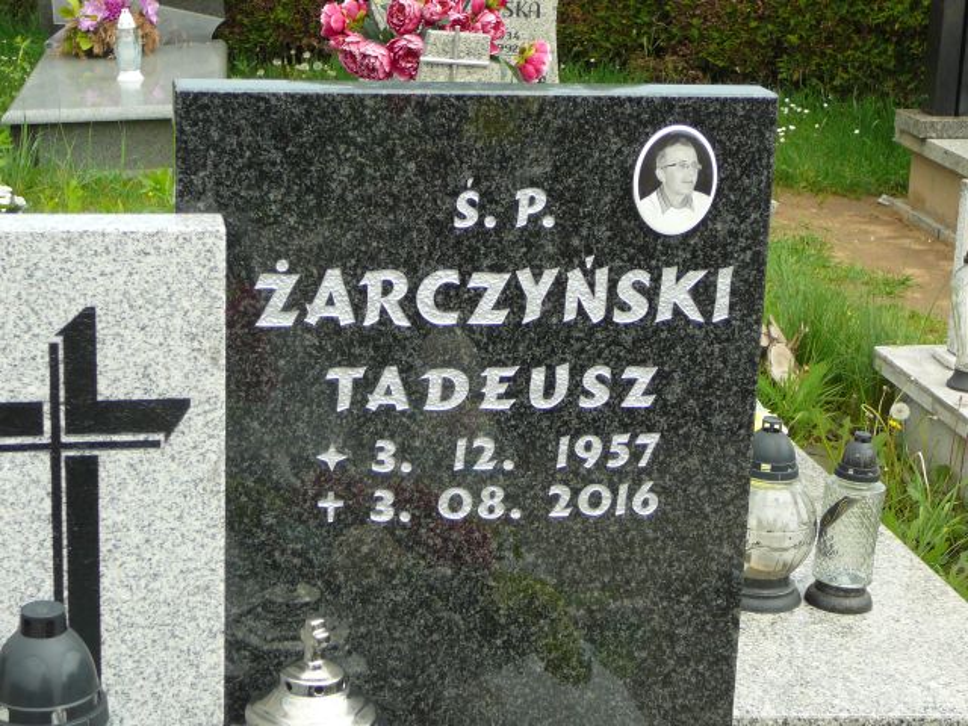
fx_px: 1985
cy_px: 363
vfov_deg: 20.7
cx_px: 484
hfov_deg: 27.4
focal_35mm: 71
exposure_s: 1/320
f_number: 3.7
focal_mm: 10.5
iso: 80
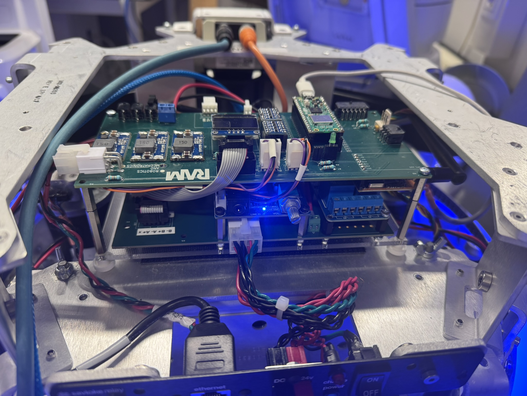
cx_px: 264
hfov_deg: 71.6
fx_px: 365
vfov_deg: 56.8
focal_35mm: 24
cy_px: 198
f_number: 1.78
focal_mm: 6.76
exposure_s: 1/50
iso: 125
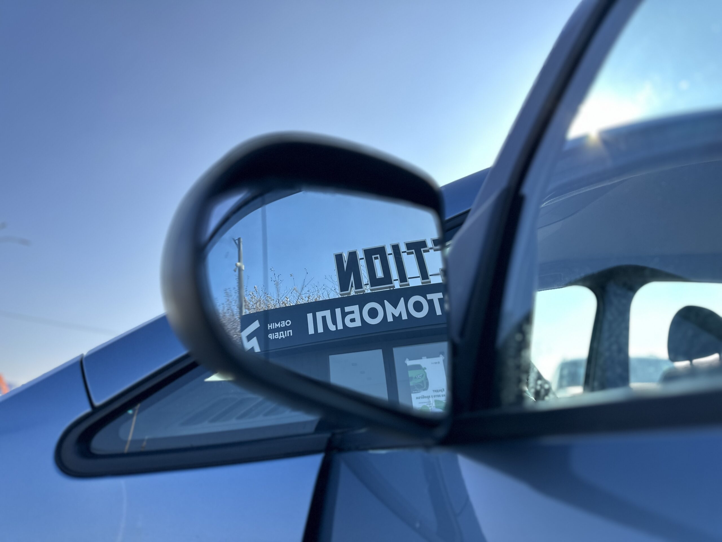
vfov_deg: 56.8
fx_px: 501
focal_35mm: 24
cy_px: 271
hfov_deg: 71.6
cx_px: 361
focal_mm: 6.86
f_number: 1.78
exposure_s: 1/1692
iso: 80
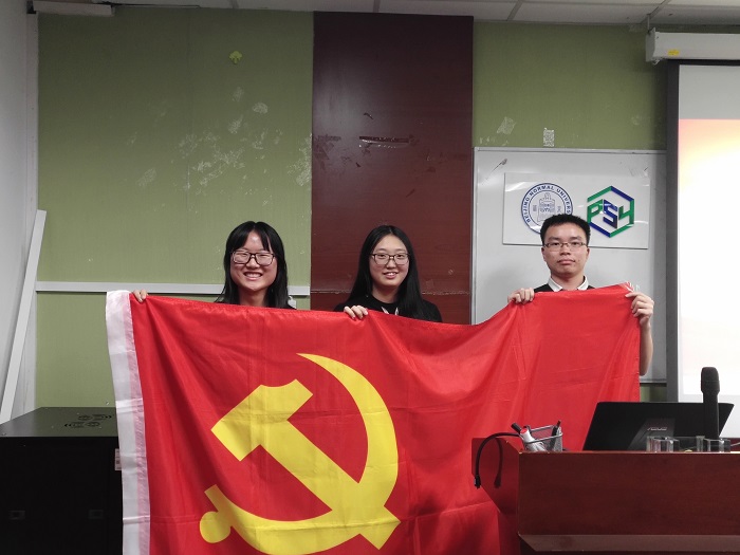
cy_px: 278
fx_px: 812
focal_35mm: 38
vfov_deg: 37.7
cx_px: 370
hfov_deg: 49.0
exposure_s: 1/50
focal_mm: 4.35
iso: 297
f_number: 1.8
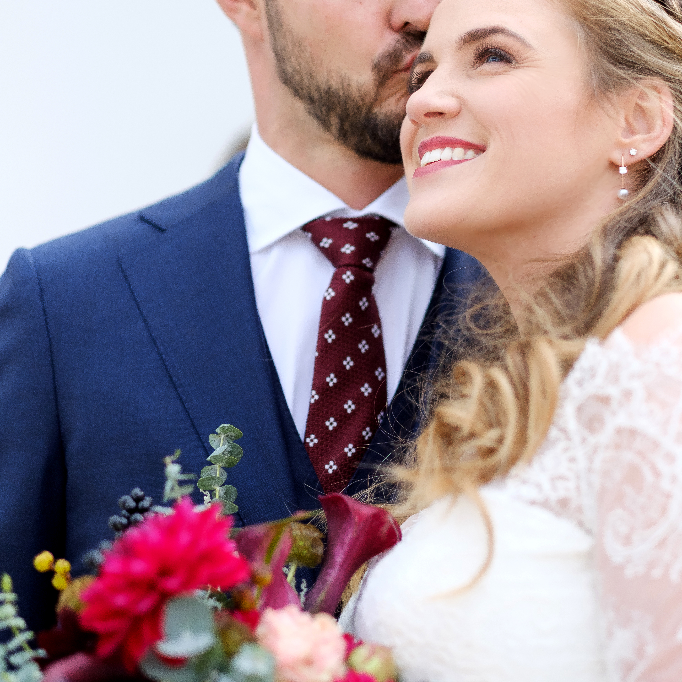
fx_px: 2407
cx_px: 342
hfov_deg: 16.1
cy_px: 255
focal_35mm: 108
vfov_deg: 16.1
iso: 800
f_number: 1.4
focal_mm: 56
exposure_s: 1/8000
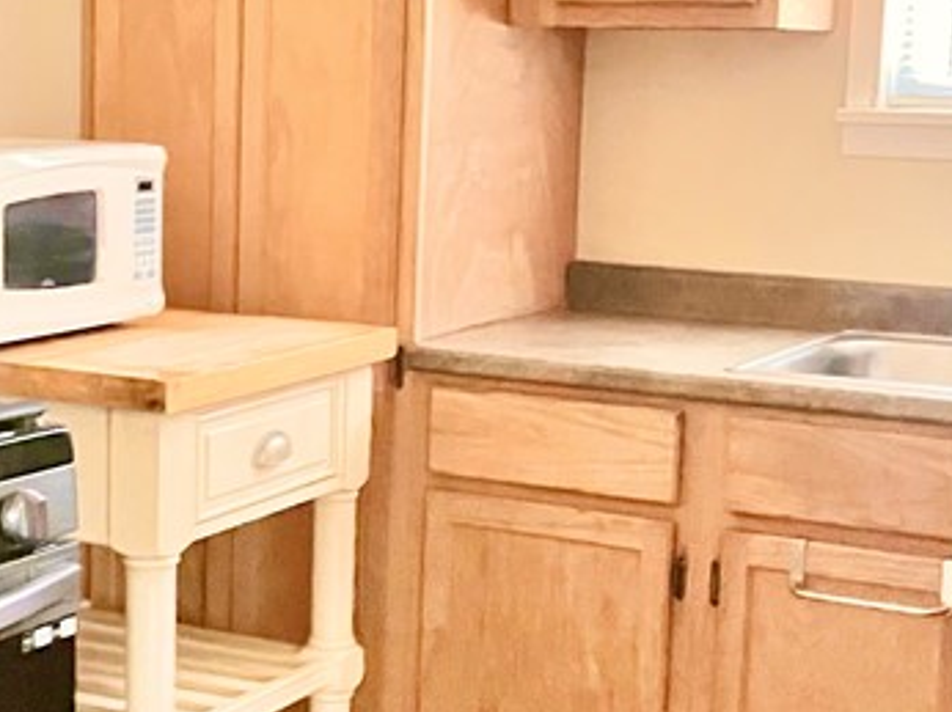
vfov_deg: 19.1
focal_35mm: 77
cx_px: 283
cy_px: 410
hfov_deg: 25.2
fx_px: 2116
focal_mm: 5.1
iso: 8000
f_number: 1.6
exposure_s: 1/15
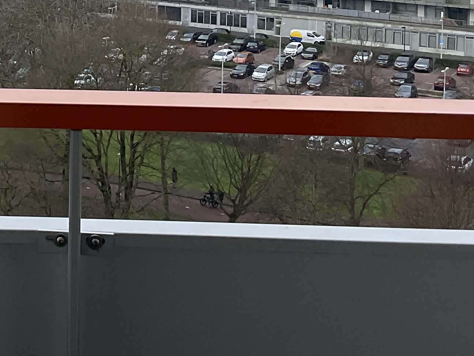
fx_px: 1232
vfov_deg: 15.8
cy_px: -76
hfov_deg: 21.2
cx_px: 36
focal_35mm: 90
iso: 16
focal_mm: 3
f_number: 1.8
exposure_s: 1/700
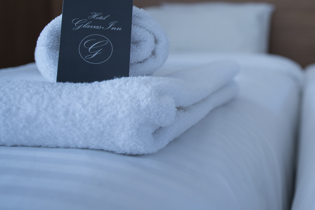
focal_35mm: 44
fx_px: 385
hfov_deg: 40.2
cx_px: 300
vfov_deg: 30.0
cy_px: 52
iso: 250
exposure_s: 1/200
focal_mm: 22
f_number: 2.8
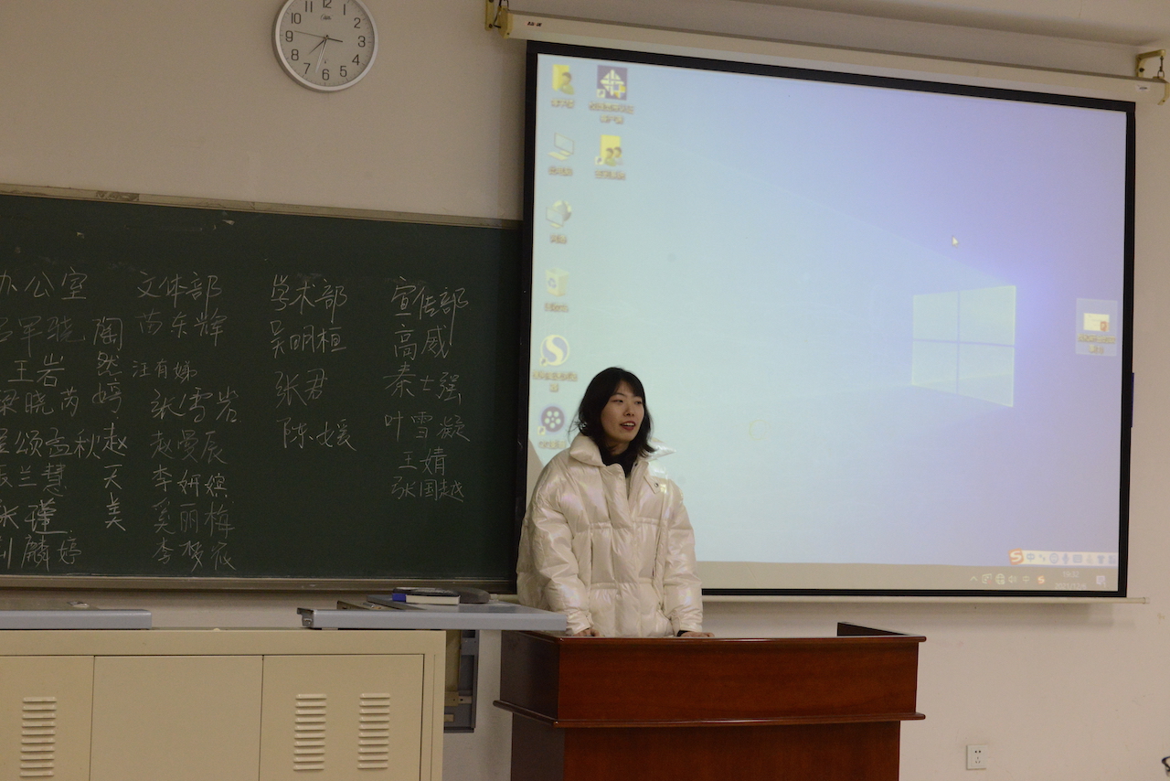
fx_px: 2275
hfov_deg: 28.8
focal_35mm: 70
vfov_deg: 19.5
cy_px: 390
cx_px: 585
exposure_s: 1/60
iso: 5000
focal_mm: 70
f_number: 10
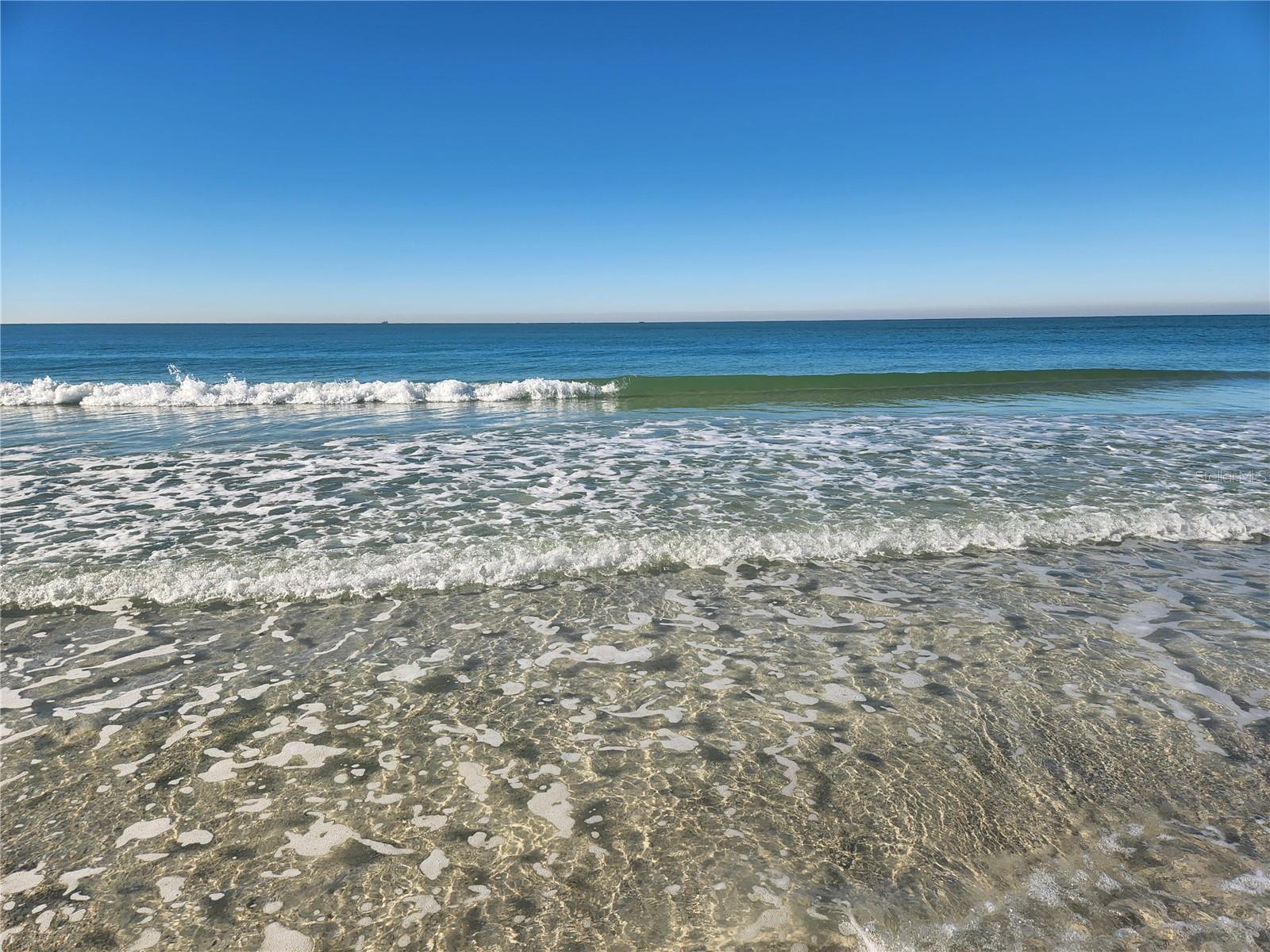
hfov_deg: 73.9
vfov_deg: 58.9
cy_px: 476
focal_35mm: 23
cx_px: 635
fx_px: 844
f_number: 1.8
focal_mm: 5.4
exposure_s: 1/1414
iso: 20
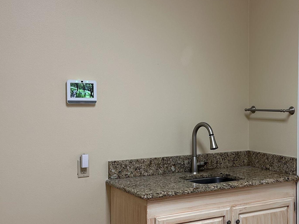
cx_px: 209
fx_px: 466
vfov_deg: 27.0
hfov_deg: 35.0
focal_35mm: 54
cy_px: 137
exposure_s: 1/120
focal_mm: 6.86
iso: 80
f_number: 1.78
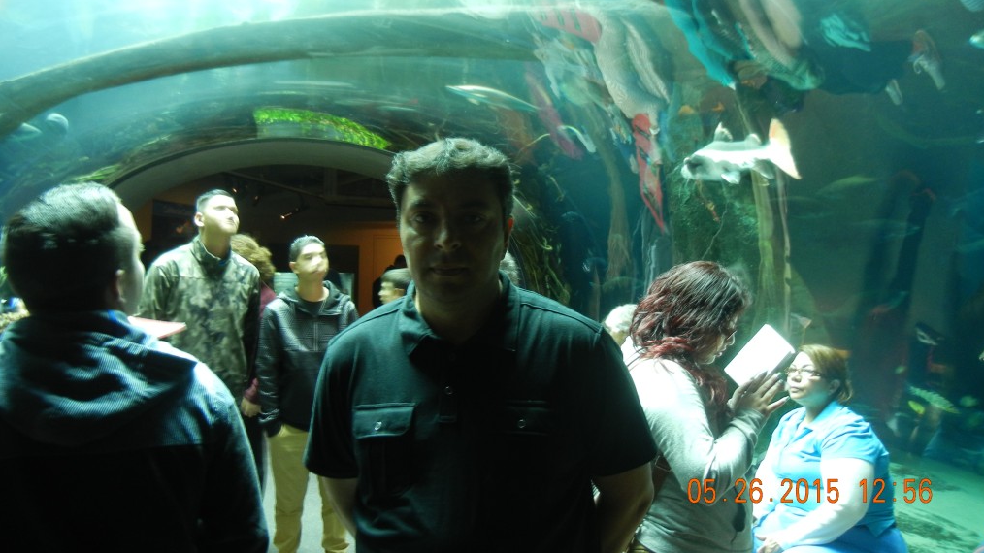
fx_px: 861
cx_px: 496
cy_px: 196
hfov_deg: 59.5
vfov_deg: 35.4
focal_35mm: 33
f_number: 3.5
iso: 200
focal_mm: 5.4
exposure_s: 1/3
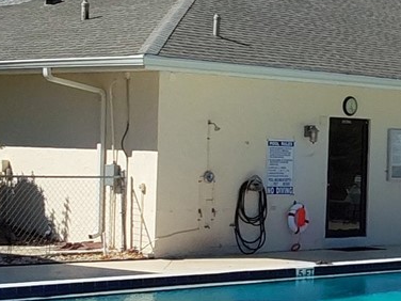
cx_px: 468
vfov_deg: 12.5
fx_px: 1379
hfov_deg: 16.0
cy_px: 157
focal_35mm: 119
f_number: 1.9
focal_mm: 2.91
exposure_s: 1/3550
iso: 50
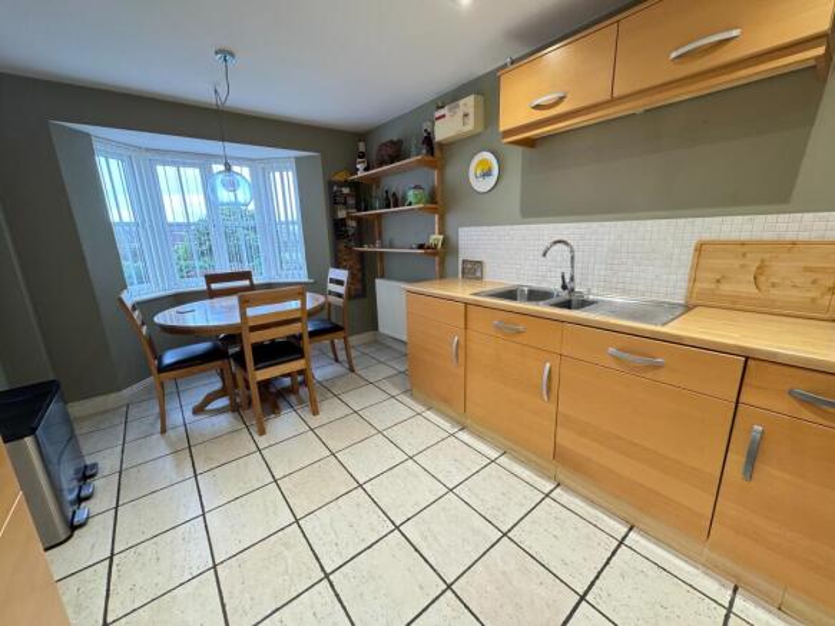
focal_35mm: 14
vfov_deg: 85.7
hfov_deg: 102.1
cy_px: 313
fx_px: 338
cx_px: 418
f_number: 2.2
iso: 250
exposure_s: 1/50
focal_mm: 2.22
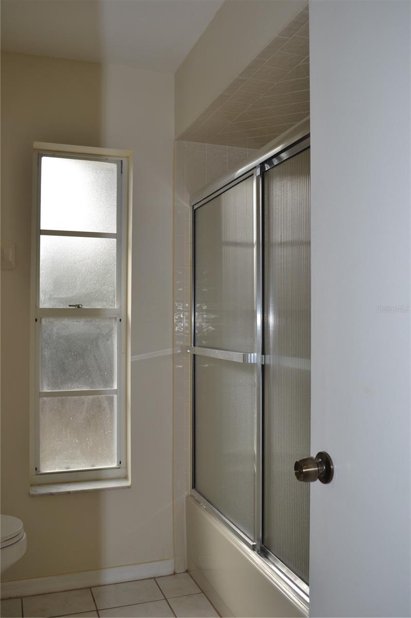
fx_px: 514
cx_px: 206
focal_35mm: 30
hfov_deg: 43.6
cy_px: 309
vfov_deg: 62.0
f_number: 5
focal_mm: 20
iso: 100
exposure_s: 1/200
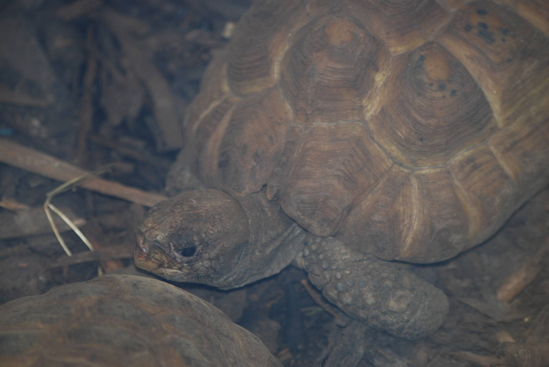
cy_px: 184
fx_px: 3092
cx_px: 274
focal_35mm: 202
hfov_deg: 10.1
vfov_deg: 6.8
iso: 200
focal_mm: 135
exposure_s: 1/60
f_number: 4.5
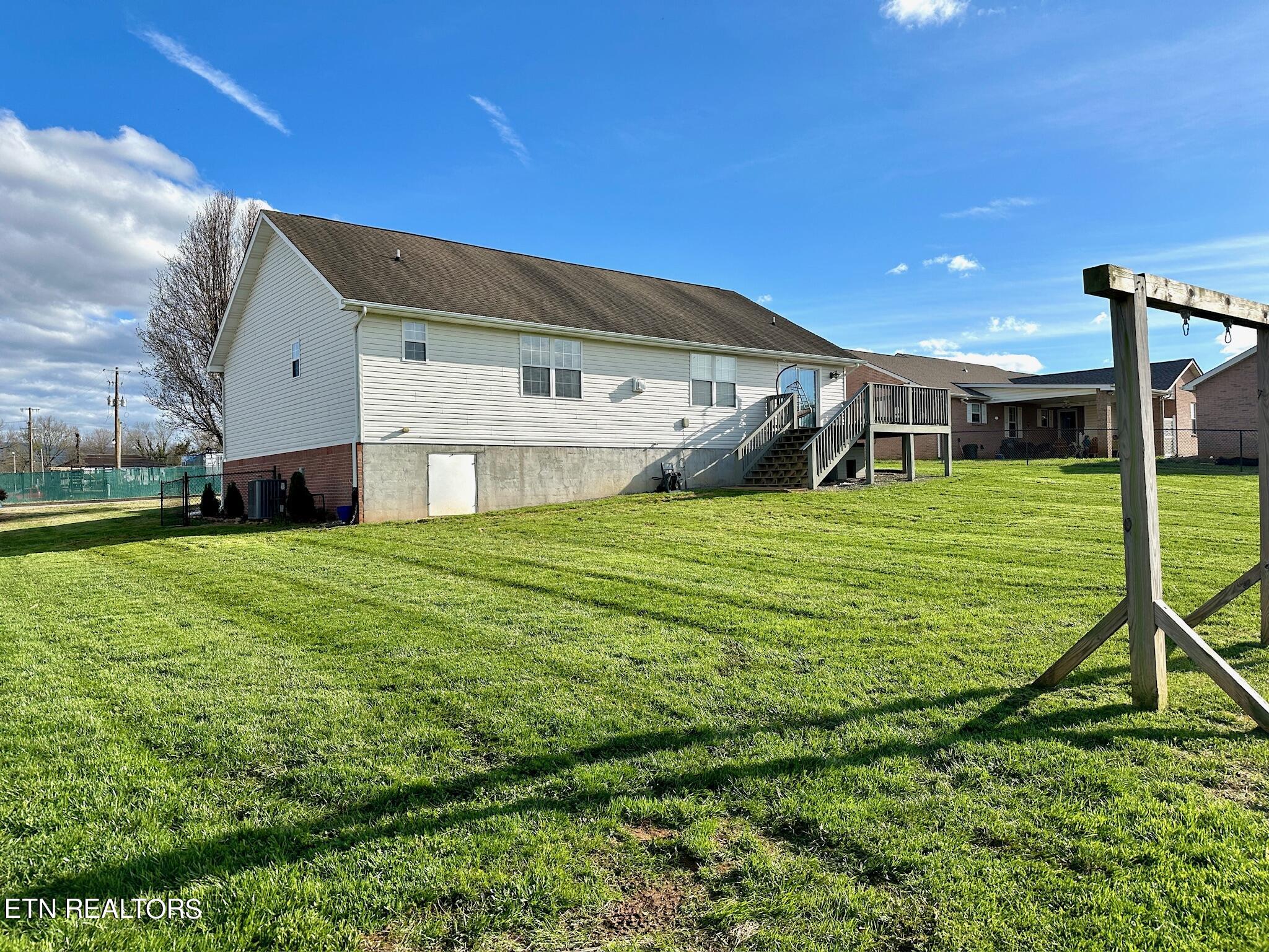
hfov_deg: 71.6
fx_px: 880
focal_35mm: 24
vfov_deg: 56.8
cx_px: 634
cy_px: 476
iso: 80
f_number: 1.78
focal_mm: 6.86
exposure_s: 1/3717
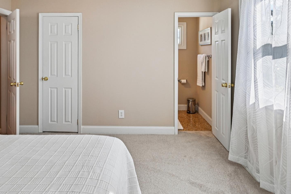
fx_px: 186
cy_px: 60
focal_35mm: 23
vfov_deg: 53.6
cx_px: 116
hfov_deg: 75.2
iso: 400
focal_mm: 16
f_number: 8
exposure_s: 1/100
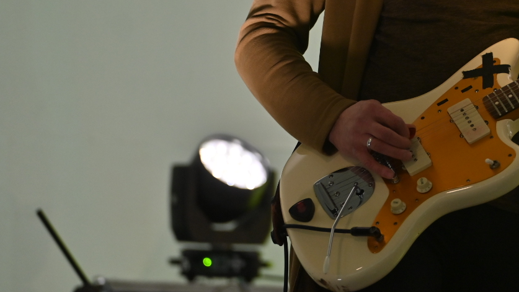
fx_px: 2932
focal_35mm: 213
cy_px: -18
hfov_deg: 10.1
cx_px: 471
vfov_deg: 5.7
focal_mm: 105
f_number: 2.8
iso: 560
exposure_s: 1/640
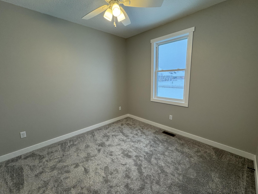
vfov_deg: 81.7
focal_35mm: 15
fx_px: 112
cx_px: 131
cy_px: 97
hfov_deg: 98.2
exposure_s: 1/120
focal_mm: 2.22
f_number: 2.2
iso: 200
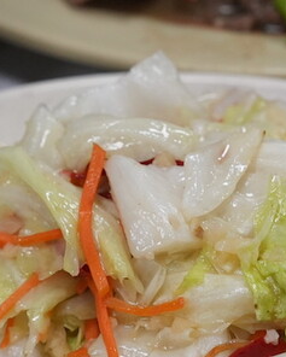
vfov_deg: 9.5
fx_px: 2136
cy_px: 283
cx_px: 194
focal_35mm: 202
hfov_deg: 7.7
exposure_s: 1/100
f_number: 4.5
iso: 1600
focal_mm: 50
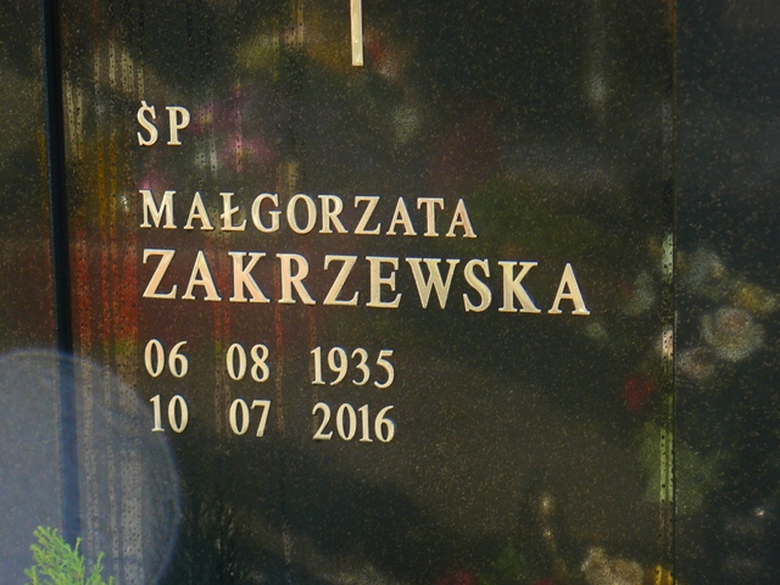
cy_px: 292
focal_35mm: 144
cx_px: 390
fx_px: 3245
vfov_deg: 10.3
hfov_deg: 13.7
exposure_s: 1/80
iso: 100
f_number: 3.3
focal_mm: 24.1
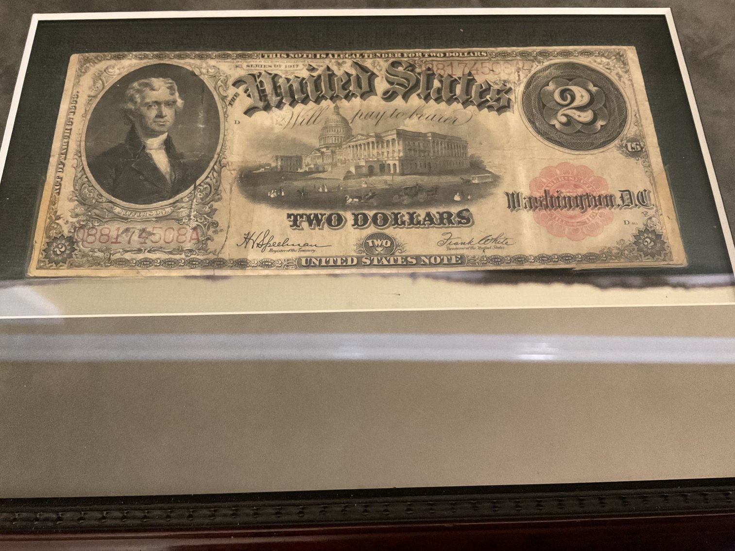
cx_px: 368
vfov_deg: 48.2
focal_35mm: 29
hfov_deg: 61.7
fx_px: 616
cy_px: 276
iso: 400
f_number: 1.8
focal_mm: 3
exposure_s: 1/30
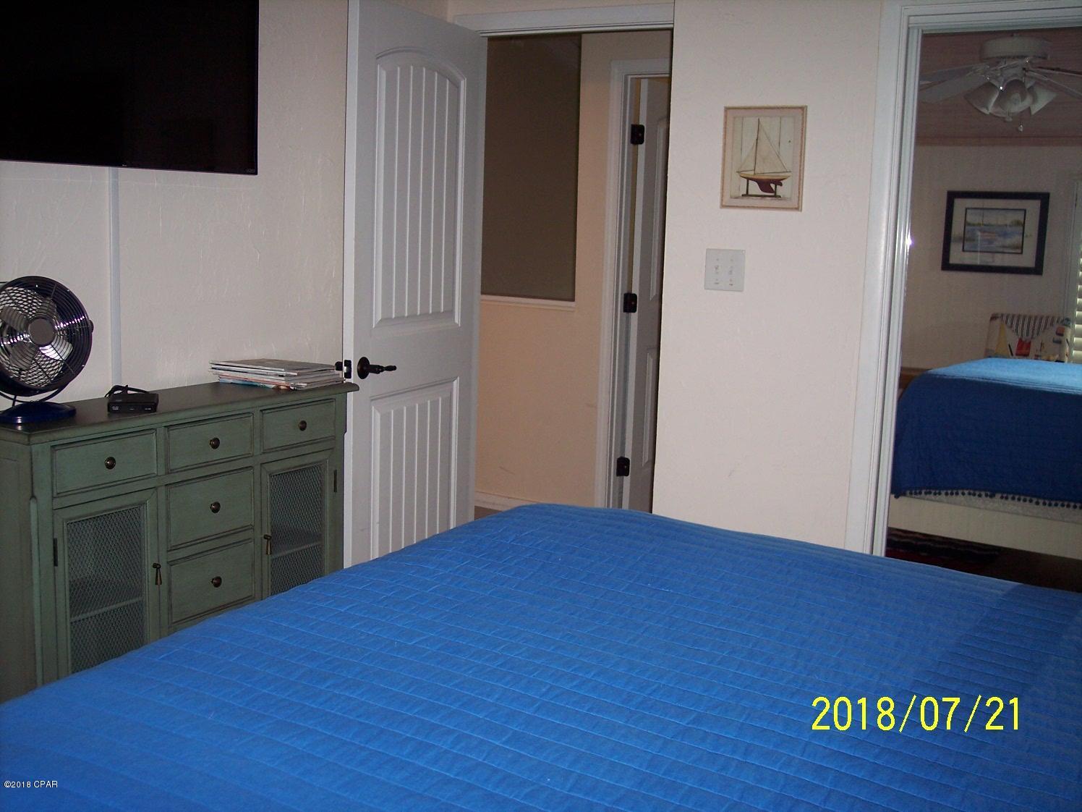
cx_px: 541
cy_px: 406
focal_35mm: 39
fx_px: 1219
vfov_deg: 36.8
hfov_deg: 47.9
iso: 100
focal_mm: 8
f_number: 2.8
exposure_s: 1/60
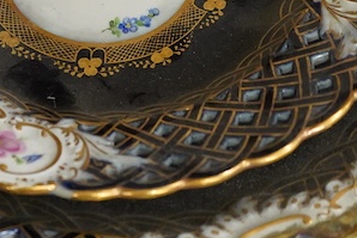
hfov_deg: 12.0
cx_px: 82
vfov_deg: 8.0
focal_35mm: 170
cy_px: -57
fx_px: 1687
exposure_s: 1/250
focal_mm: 30
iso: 2500
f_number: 3.5
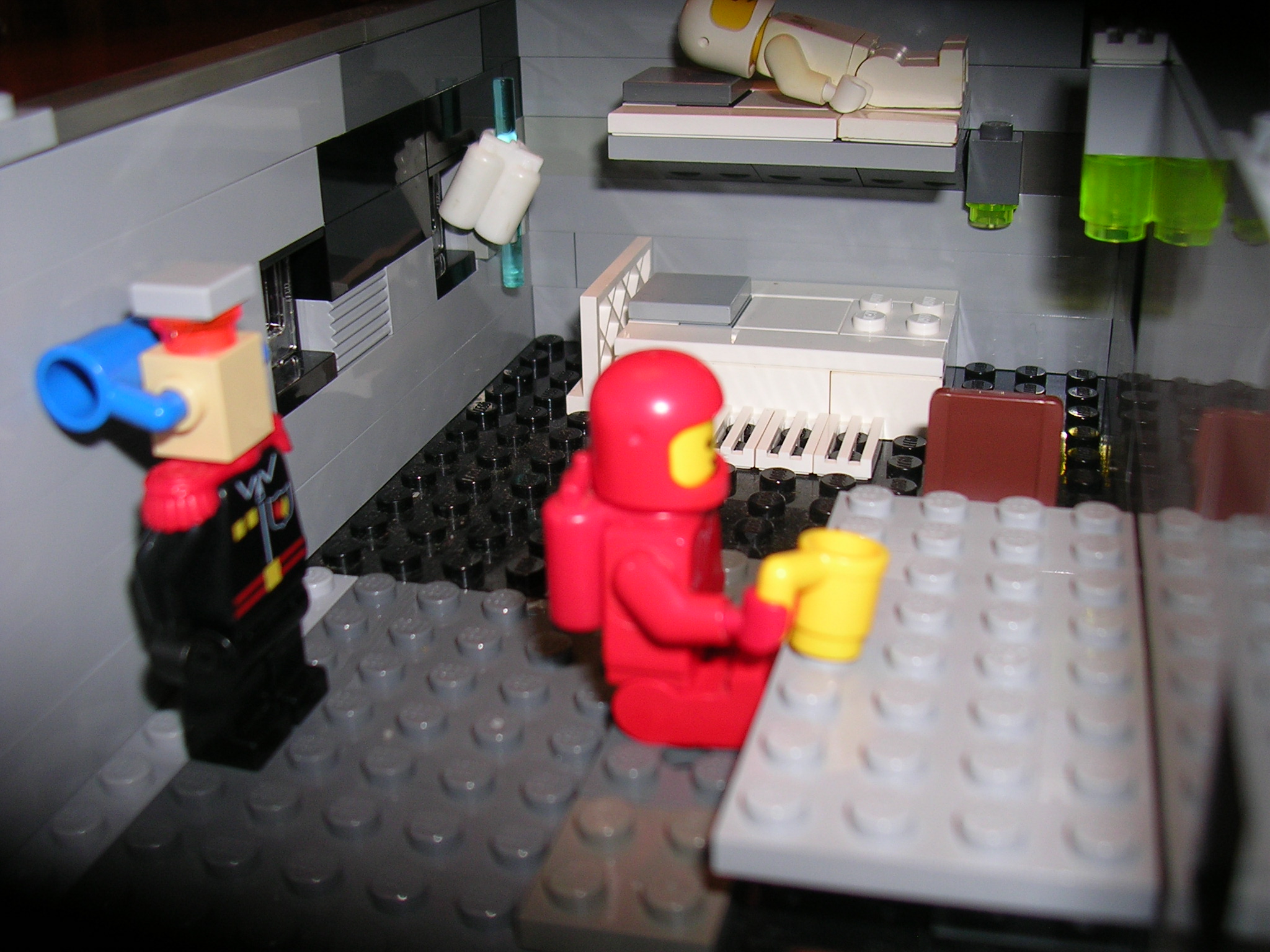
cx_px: 635
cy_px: 476
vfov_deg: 37.7
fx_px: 1394
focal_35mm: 38
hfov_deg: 49.0
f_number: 2.8
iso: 50
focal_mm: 5.8
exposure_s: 1/60.1
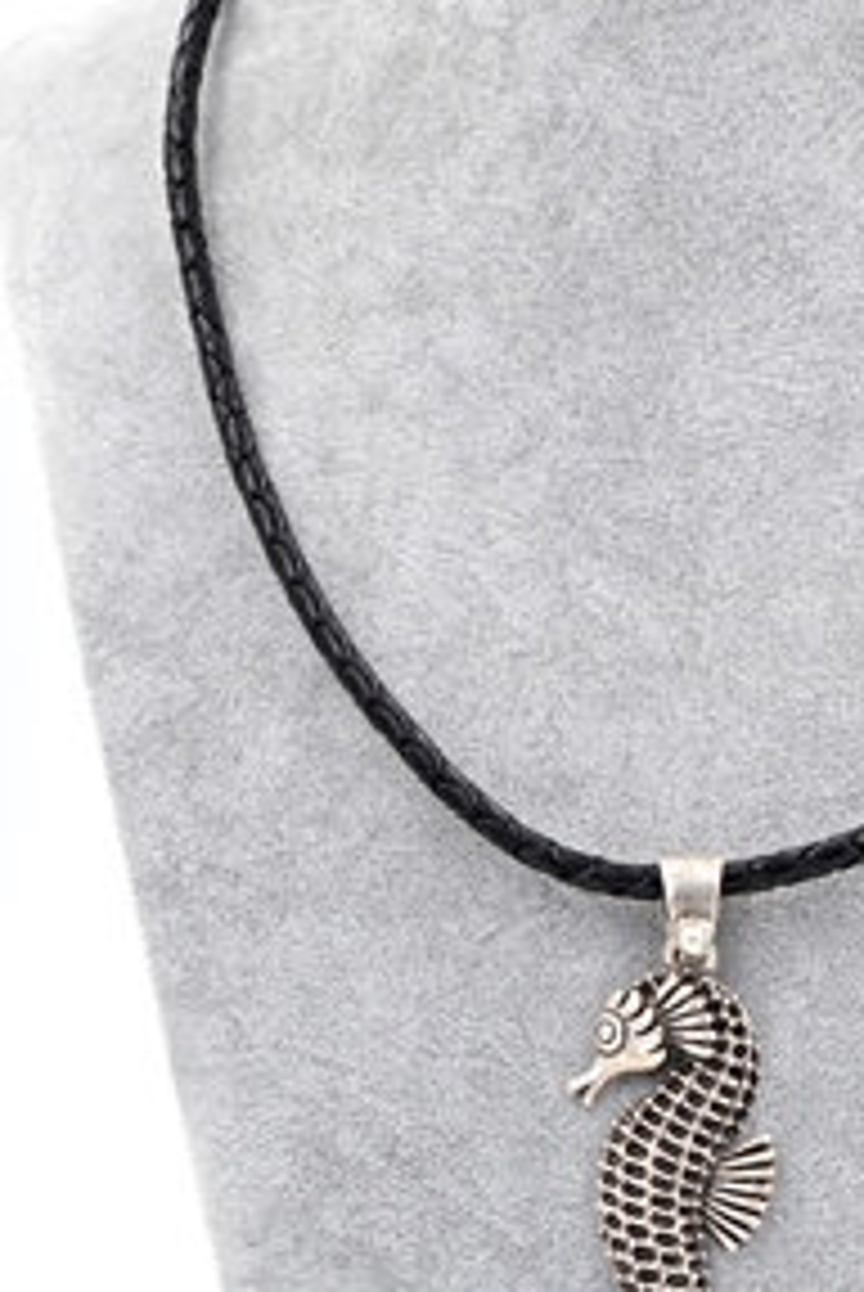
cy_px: 833
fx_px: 4561
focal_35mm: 127
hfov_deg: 10.8
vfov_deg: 16.1
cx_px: 704
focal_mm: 38
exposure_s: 1/160
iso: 100
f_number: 6.3
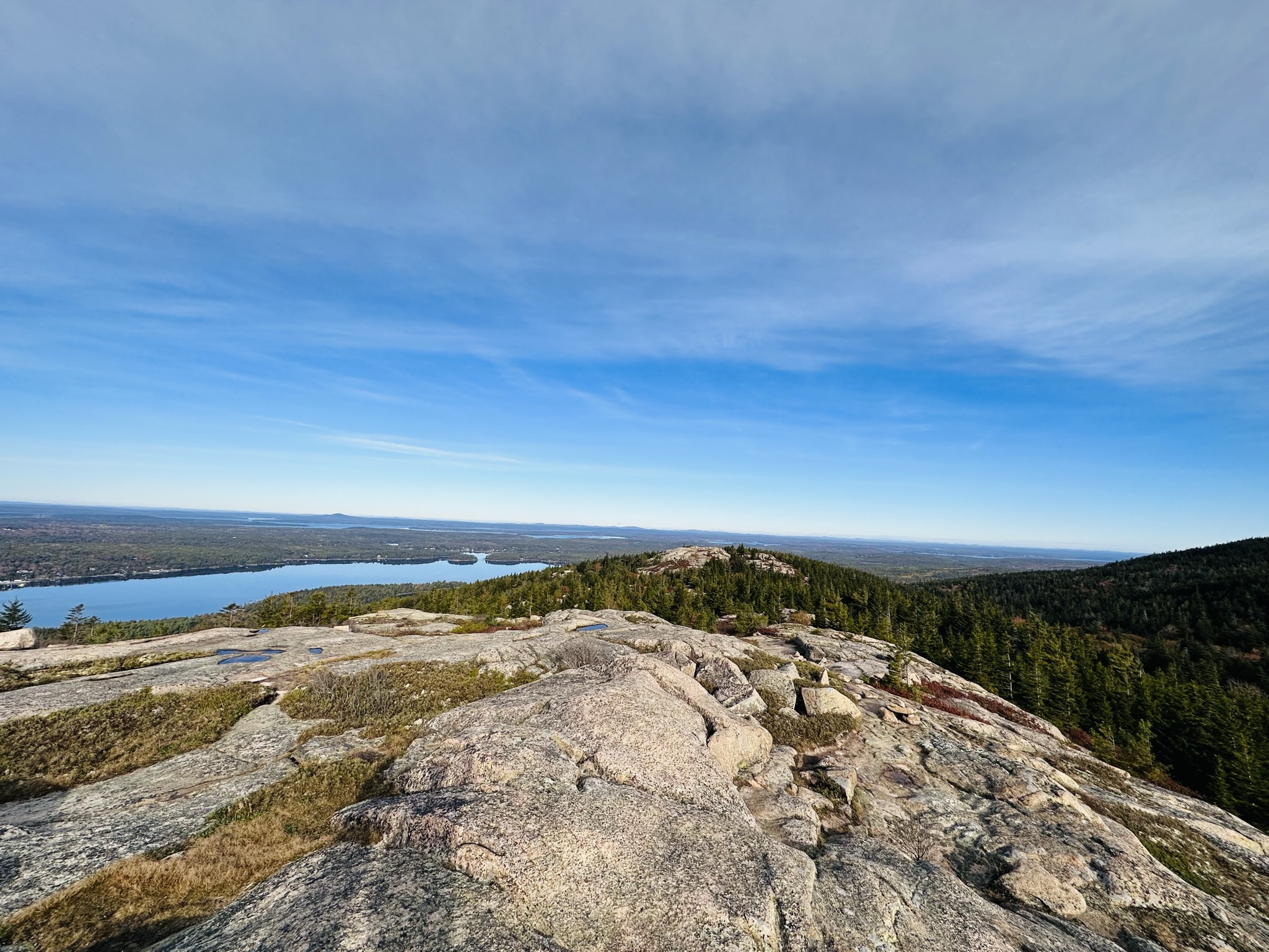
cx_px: 634
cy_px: 476
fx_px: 513
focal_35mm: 14
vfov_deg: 85.7
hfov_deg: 102.1
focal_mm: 2.22
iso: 50
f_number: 2.2
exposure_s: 1/2564
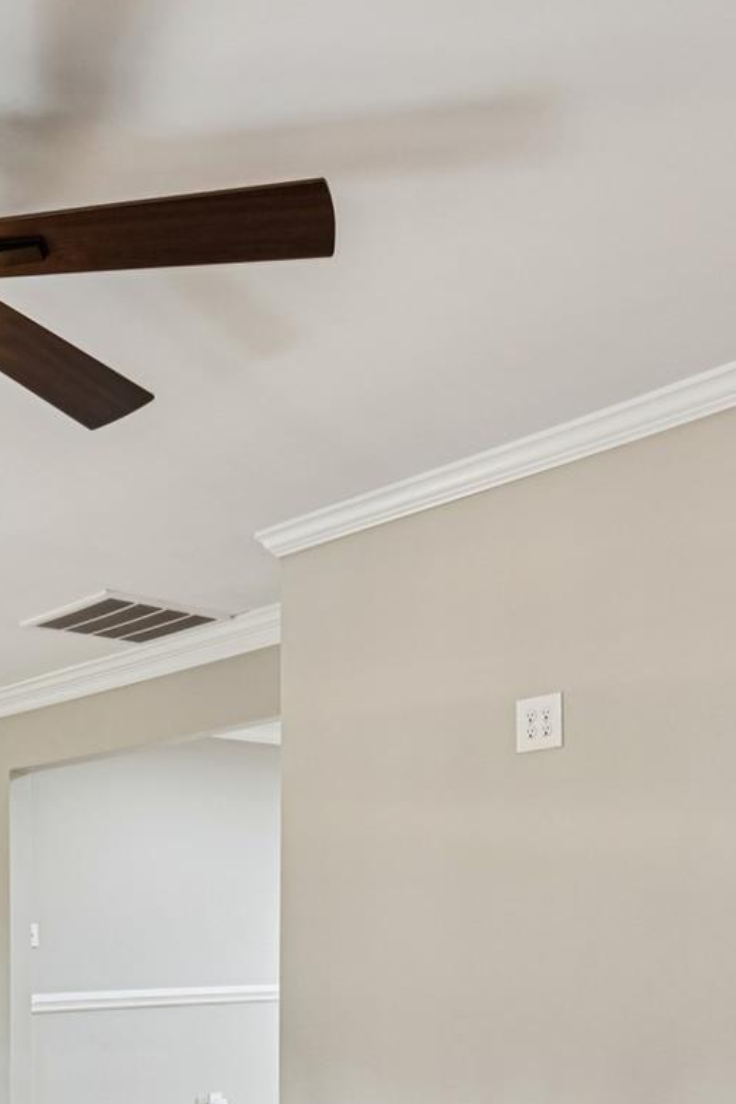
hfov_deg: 30.5
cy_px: 955
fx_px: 1335
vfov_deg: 41.9
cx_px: 226
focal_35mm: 44
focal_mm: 16.2
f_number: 10
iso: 100
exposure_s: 1/2.5
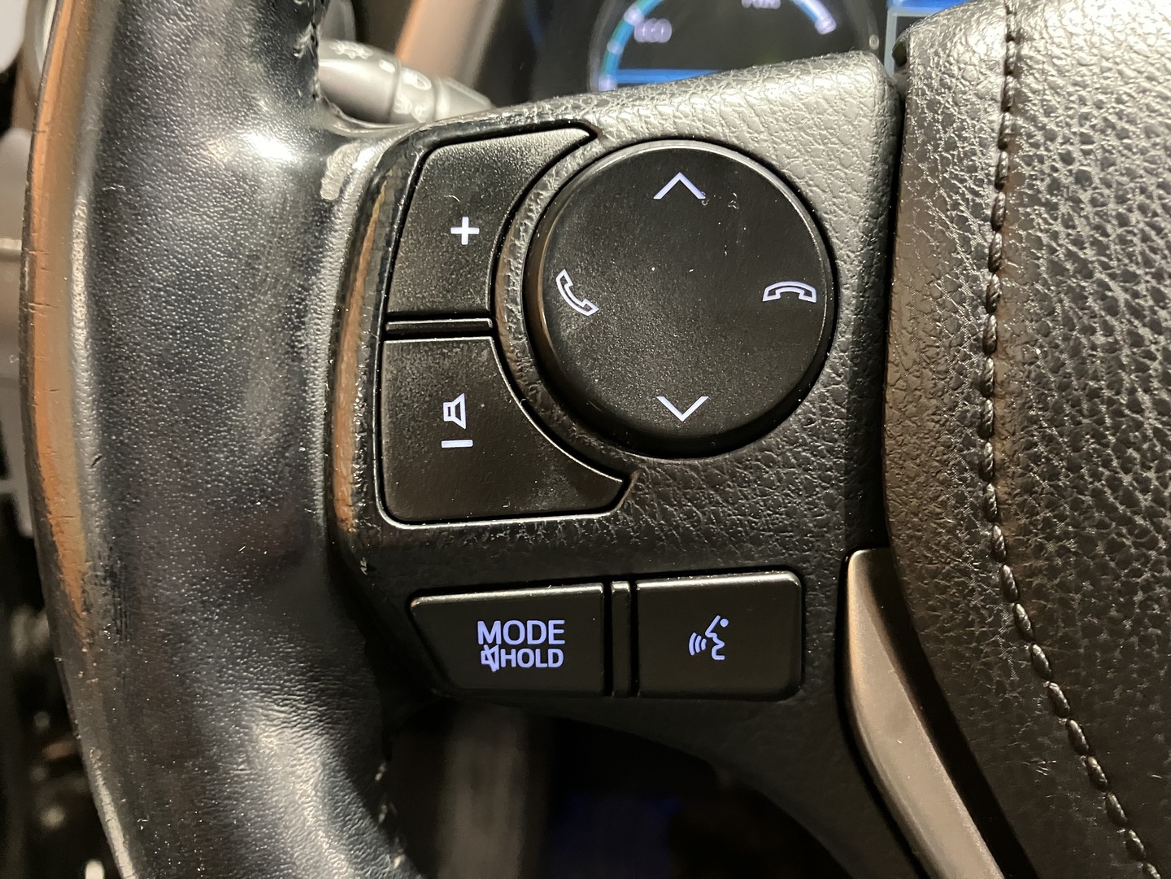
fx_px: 947
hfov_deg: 63.4
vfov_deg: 49.7
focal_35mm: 28
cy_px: 440
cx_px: 586
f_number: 1.8
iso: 640
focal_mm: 3.99
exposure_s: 1/26
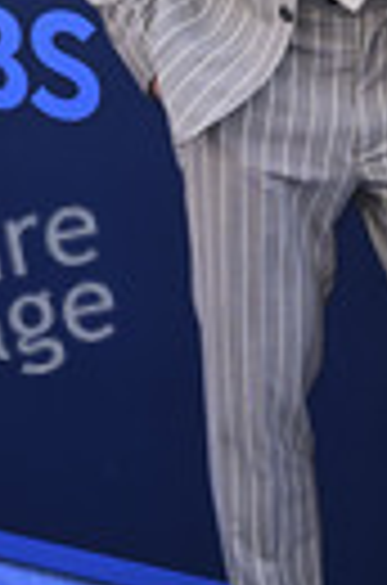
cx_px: 374
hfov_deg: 11.8
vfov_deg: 17.8
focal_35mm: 114
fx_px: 1848
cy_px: 90
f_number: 5.6
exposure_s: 1/200
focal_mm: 37
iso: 500
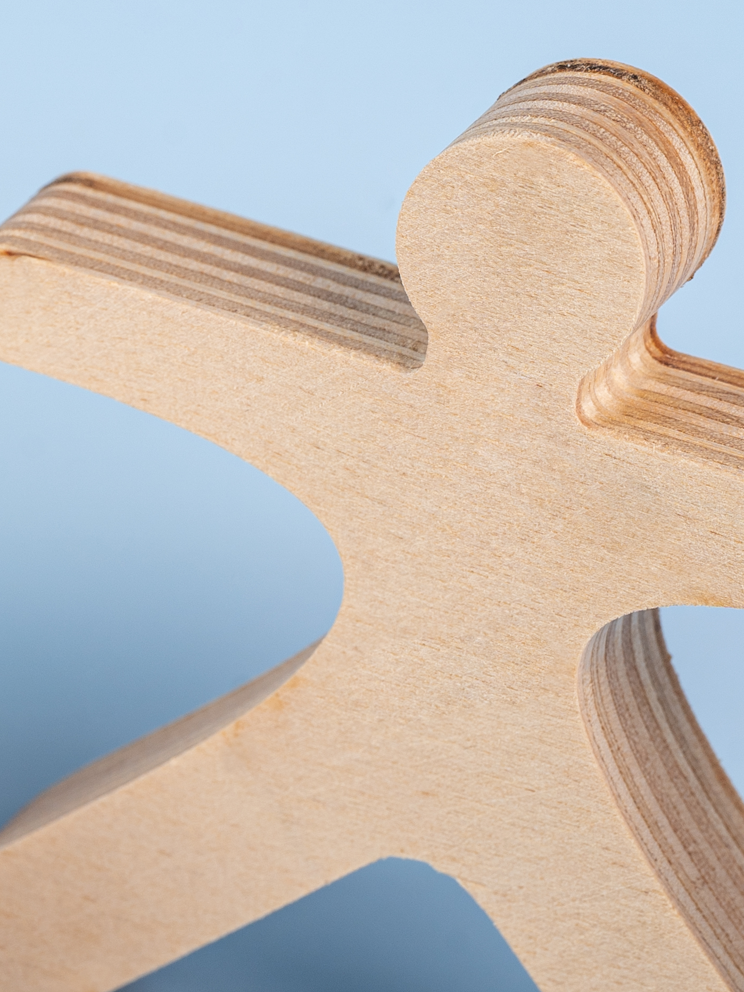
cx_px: -637
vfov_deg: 6.1
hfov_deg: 4.5
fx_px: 9314
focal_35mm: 325
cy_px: 558
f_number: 9
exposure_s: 1/125
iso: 100
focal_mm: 105
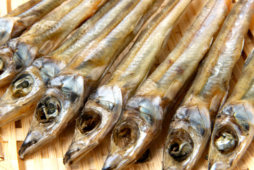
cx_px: 118
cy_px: 75
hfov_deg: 22.4
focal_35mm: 91
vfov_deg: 15.0
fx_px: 642
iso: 100
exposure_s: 1/80
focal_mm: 75
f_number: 20
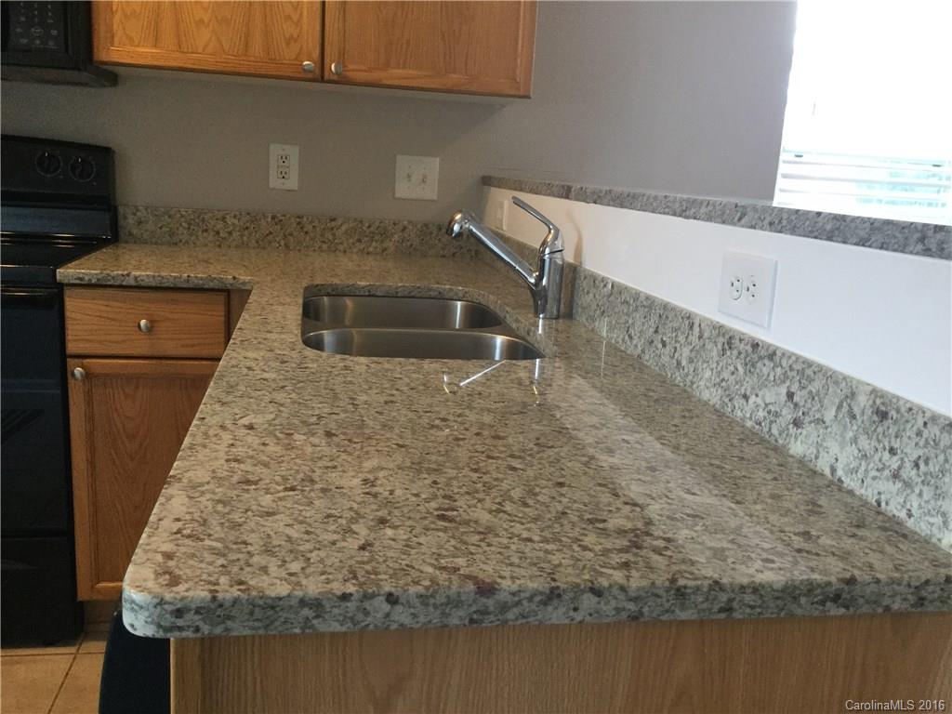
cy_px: 357
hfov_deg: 58.4
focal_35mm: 31
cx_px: 476
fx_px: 853
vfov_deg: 45.4
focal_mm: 3.3
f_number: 2.4
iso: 40
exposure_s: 1/30
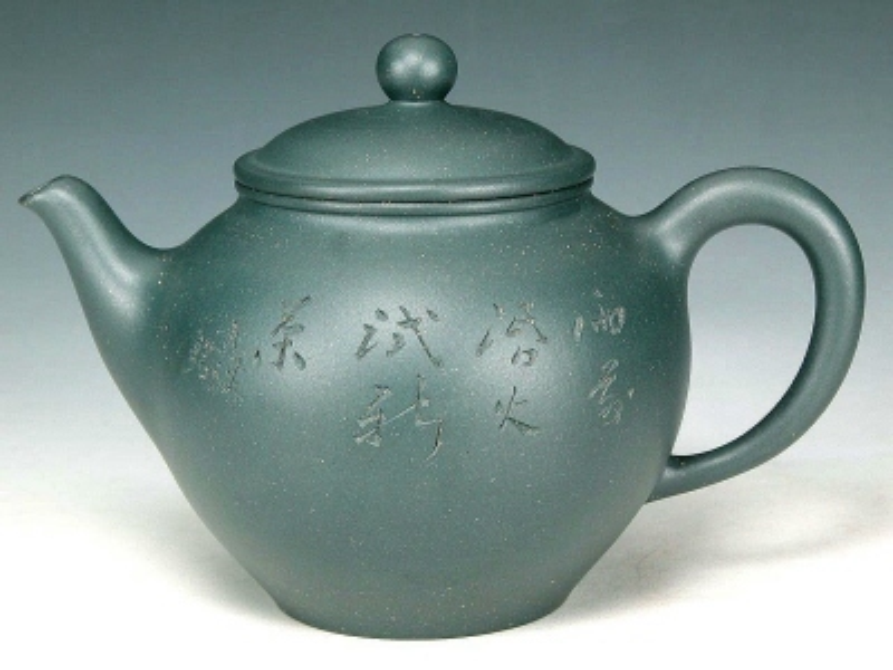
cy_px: 335
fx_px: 2941
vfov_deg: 13.0
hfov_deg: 17.3
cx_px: 446
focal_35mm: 114
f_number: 7.5
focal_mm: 29.5
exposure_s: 1/4.4
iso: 100
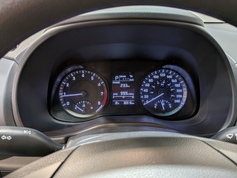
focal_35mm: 24
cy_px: 89
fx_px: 164
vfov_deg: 56.8
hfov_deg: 71.6
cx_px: 118
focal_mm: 4.53
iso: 26
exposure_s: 1/46.4
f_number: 1.7
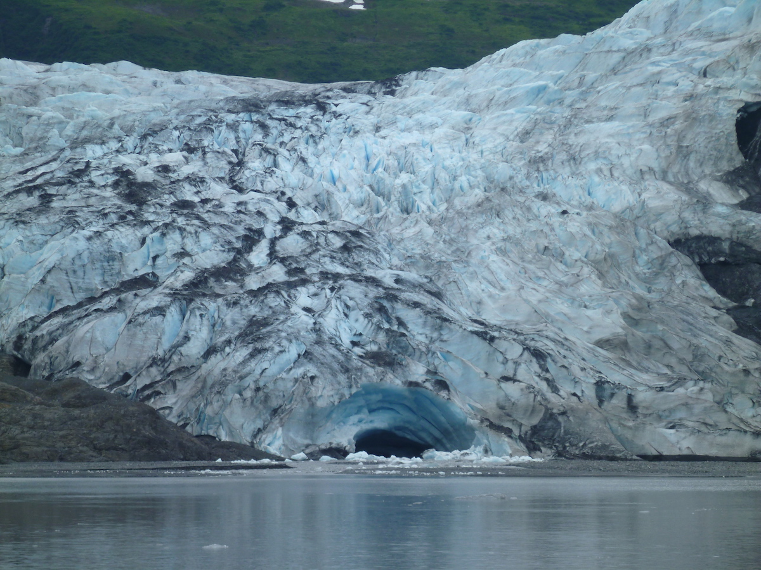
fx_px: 2814
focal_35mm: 128
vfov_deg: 11.6
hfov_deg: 15.4
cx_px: 380
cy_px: 285
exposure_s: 1/200
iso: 100
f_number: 5.9
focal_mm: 22.8
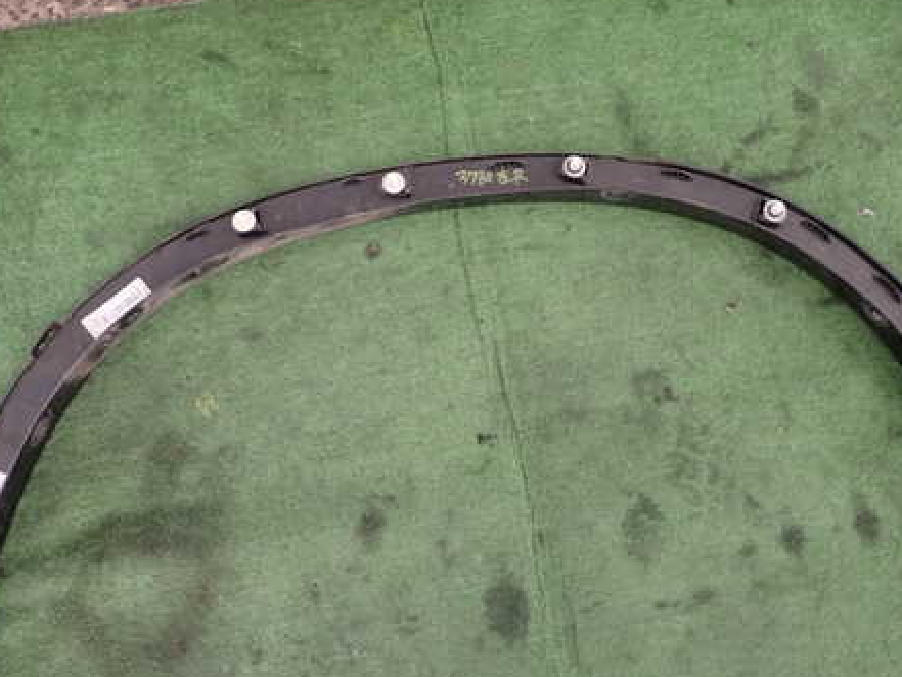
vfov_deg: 41.7
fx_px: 886
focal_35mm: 34
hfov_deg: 53.9
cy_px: 380
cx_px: 489
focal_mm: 4.5
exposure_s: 1/60
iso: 200
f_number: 2
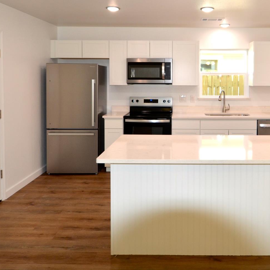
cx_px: 182
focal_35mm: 32
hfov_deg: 50.1
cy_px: 89
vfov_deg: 50.2
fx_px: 282
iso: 250
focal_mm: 12
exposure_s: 1/125
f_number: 3.8
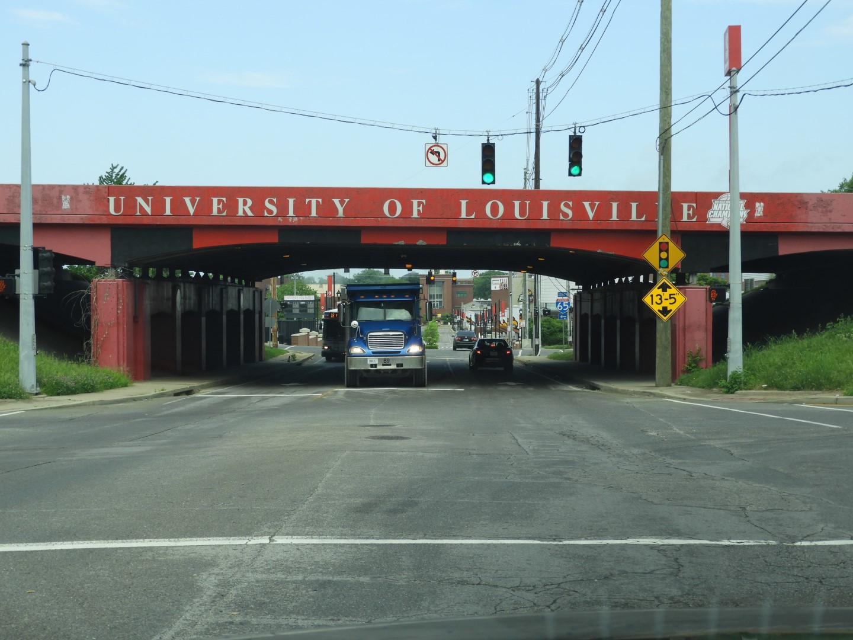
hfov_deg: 34.9
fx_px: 1355
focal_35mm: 55
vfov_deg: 26.6
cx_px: 426
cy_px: 320
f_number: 4
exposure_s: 1/400
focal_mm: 9.9
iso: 100
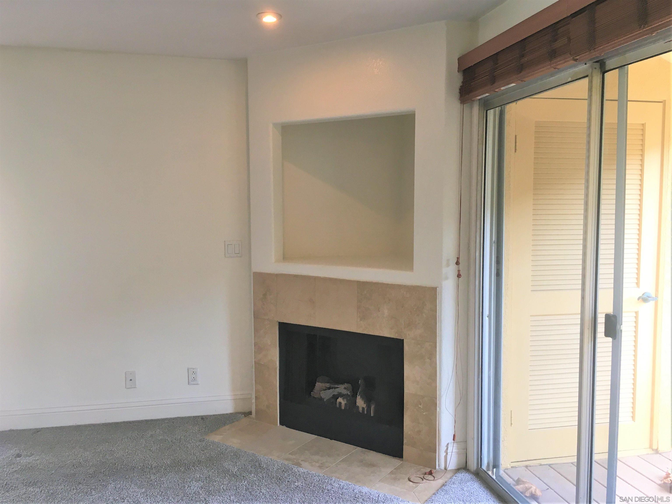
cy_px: 252
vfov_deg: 48.2
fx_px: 563
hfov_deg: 61.7
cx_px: 336
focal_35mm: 29
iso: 50
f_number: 2.2
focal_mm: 4.15
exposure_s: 1/30
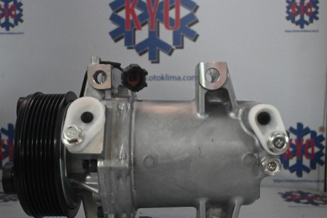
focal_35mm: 50
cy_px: 135
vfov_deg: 26.9
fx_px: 454
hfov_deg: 39.6
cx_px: 147
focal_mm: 26
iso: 5600
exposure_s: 1/60
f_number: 4.5
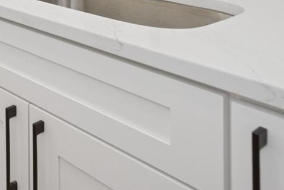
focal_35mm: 51
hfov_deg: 29.7
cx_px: -100
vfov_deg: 20.8
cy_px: -125
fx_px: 403
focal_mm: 10
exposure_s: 1/40
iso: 200
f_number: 8
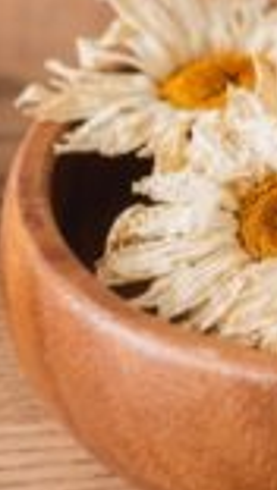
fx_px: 2345
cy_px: -179
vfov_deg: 11.6
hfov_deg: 6.3
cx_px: 774
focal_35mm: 180
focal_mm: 35
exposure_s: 1/200
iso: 160
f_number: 4
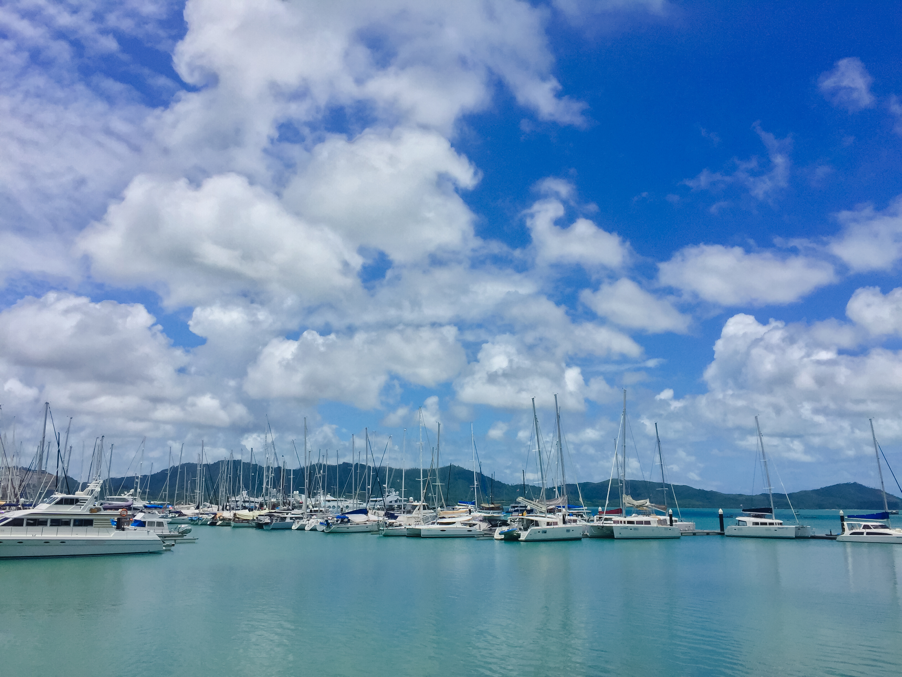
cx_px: 451
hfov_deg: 61.7
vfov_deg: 48.2
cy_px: 338
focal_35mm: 29
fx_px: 756
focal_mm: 4.15
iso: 32
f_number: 2.2
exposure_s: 1/5700
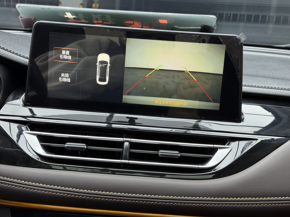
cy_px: 108
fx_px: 402
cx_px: 145
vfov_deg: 30.3
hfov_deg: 39.7
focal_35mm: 48
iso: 100
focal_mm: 6.76
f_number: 1.78
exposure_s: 1/100
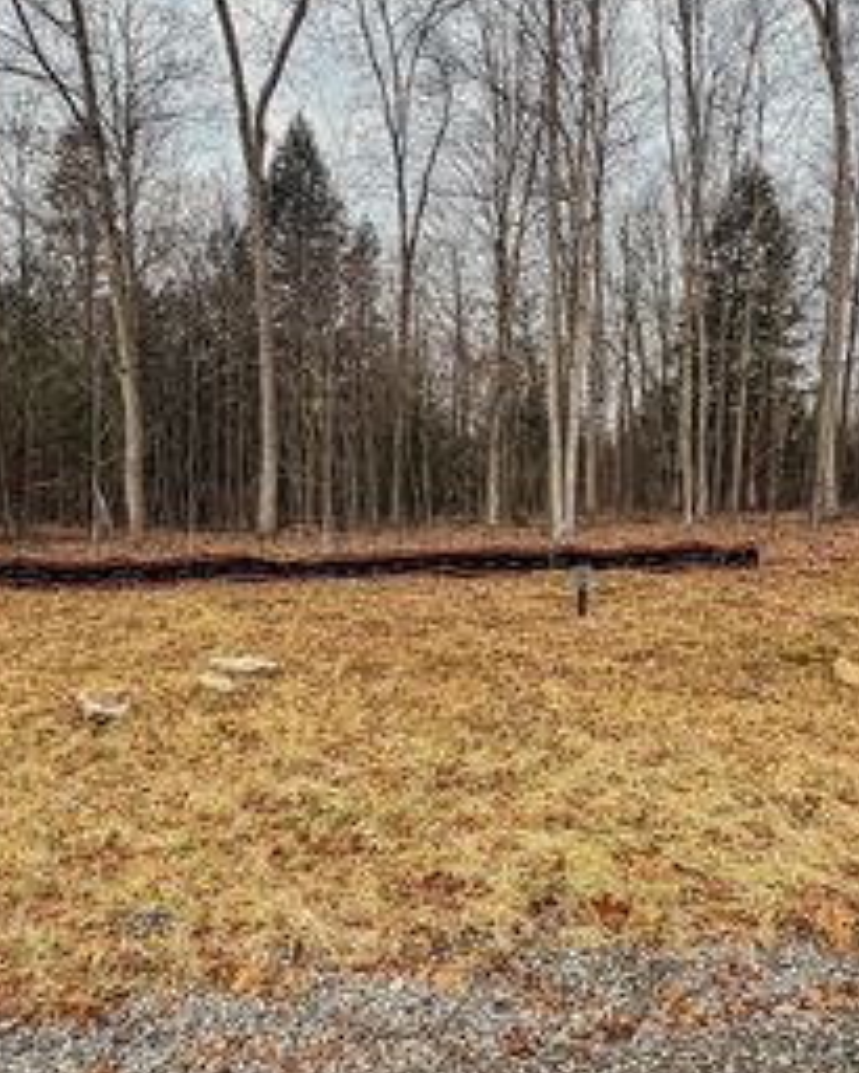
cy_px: 551
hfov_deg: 60.4
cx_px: 513
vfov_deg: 72.6
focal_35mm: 23
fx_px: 730
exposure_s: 1/100
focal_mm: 2.22
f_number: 2.2
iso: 40
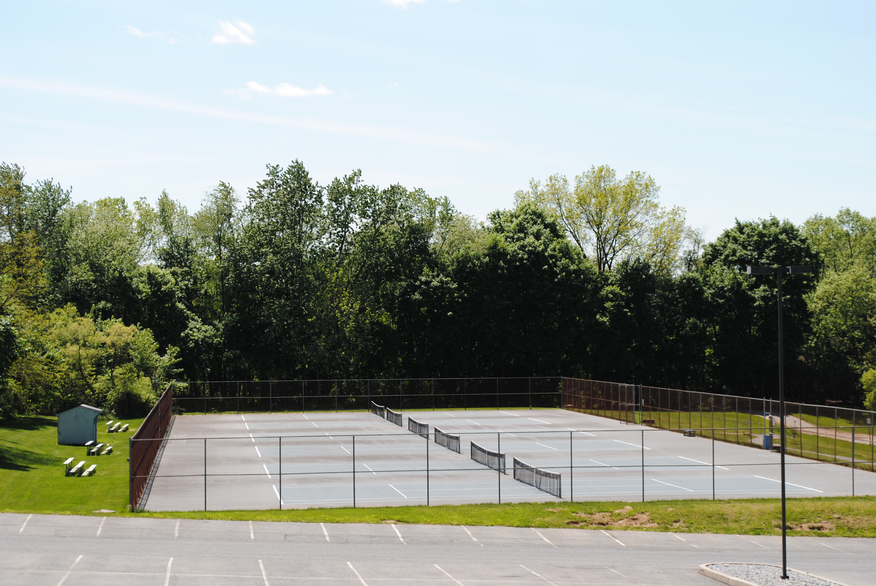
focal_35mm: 82
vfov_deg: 16.6
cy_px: 293
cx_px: 438
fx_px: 2010
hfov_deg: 24.6
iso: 100
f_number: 9
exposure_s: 1/200
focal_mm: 55
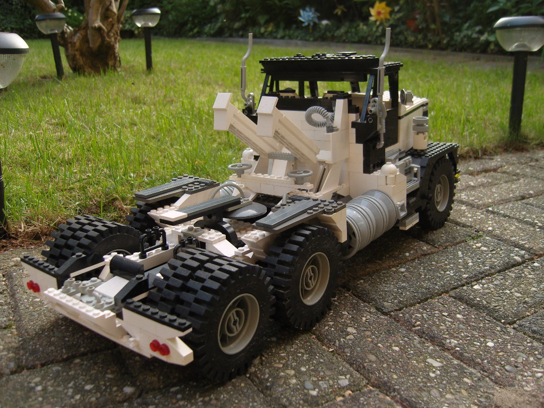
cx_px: 272
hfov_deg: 54.0
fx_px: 534
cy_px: 204
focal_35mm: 34
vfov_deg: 41.8
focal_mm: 7.3
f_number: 2.8
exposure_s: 1/125
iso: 100
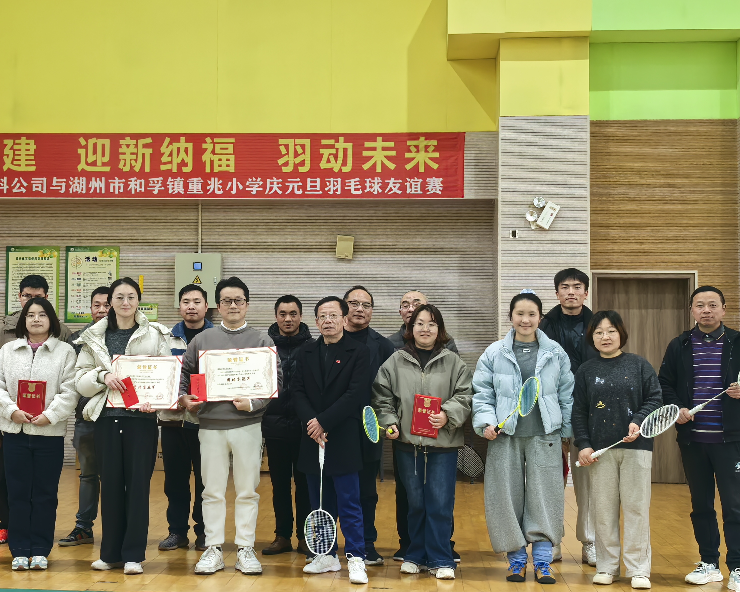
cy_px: 281
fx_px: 1248
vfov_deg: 26.7
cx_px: 310
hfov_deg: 33.0
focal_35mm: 57
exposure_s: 1/100
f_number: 2
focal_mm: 5.75
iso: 250
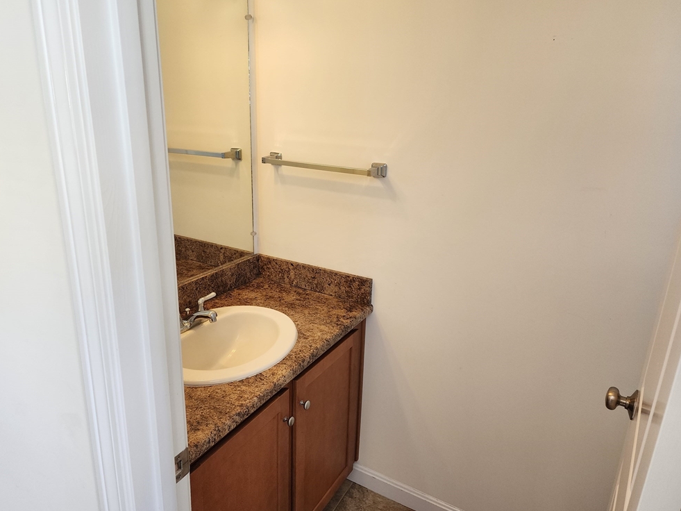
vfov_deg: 56.8
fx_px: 472
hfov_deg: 71.6
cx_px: 331
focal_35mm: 24
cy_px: 246
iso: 160
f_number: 1.8
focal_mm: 6.4
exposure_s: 1/120
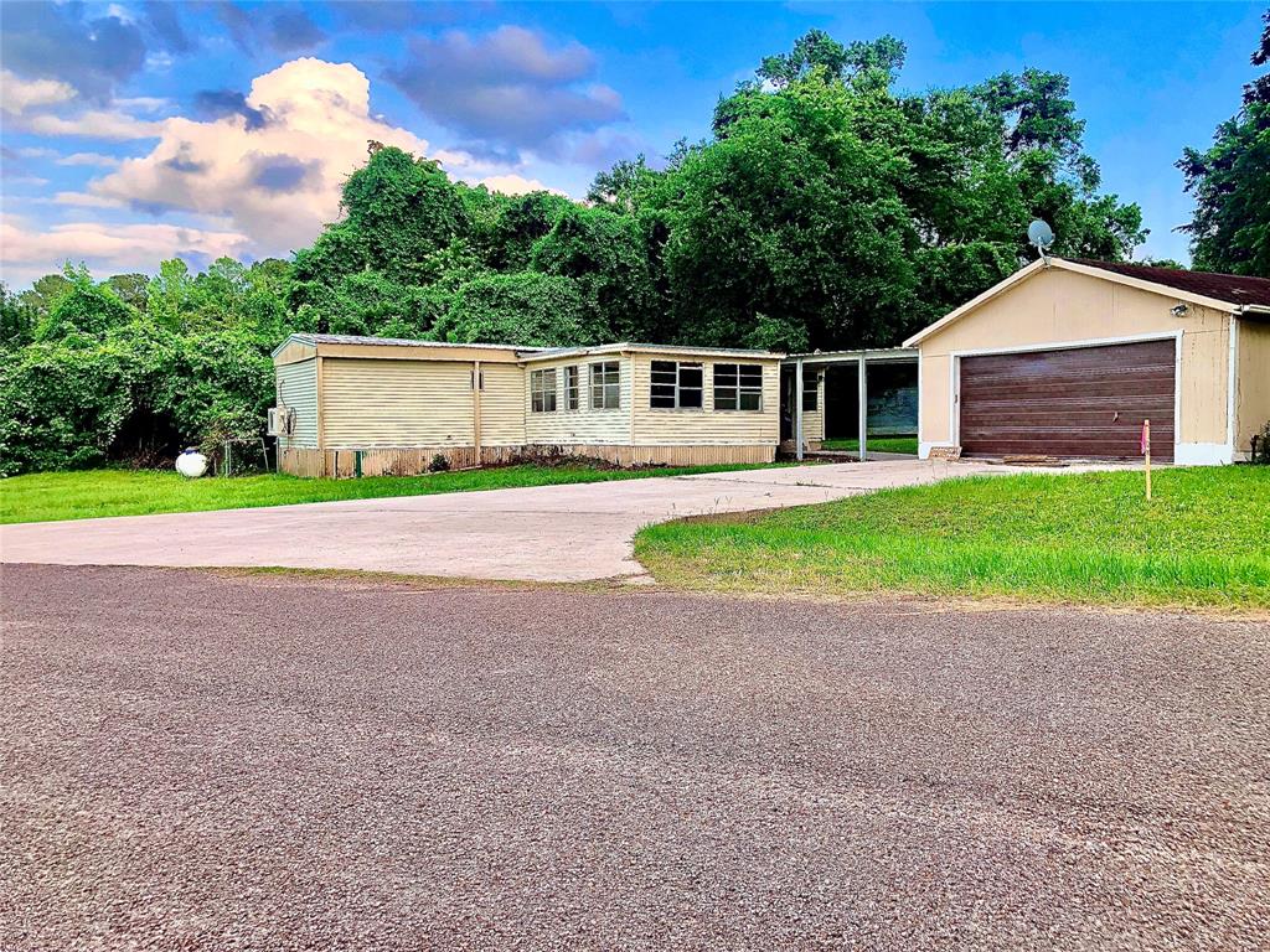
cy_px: 476
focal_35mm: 28
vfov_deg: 49.7
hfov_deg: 63.4
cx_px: 635
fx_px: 1027
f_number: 1.8
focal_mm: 3.99
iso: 20
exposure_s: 1/338
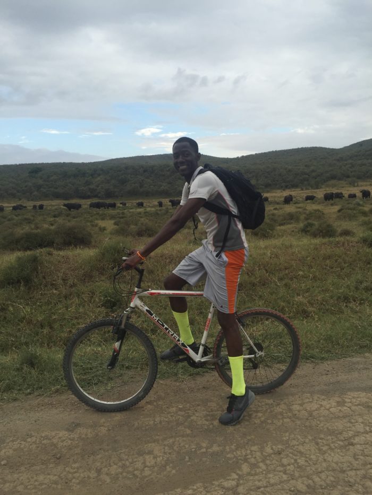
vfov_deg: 61.7
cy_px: 248
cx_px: 186
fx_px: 415
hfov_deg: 48.2
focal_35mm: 29
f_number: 2.2
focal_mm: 4.15
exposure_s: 1/706
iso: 32
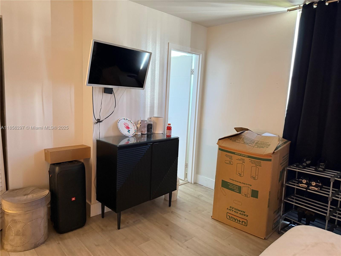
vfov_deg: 56.8
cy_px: 128
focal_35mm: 24
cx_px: 170
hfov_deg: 71.6
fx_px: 236
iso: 500
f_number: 1.78
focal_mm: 6.76
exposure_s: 1/60
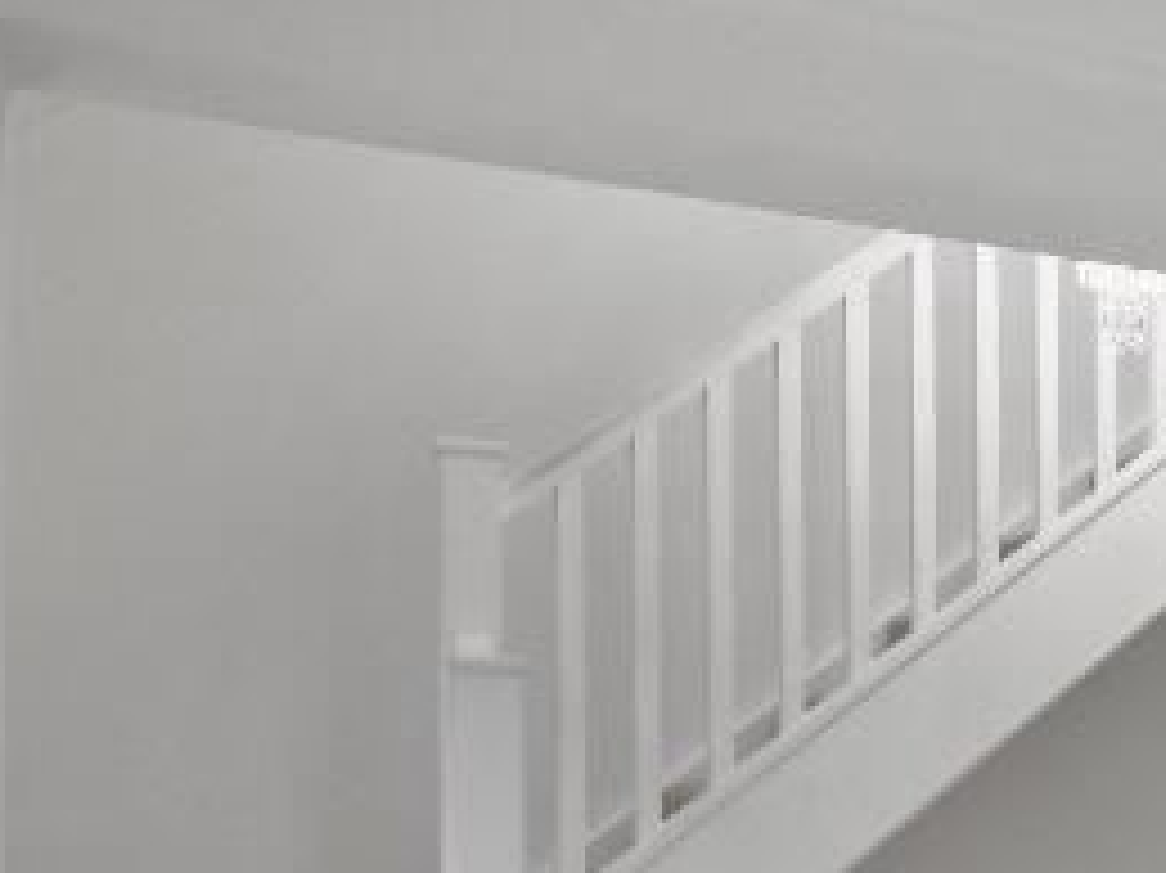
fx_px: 1919
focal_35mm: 57
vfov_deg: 23.9
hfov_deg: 23.6
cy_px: 979
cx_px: 1913
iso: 100
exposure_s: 1/2.5
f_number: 4
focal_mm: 10
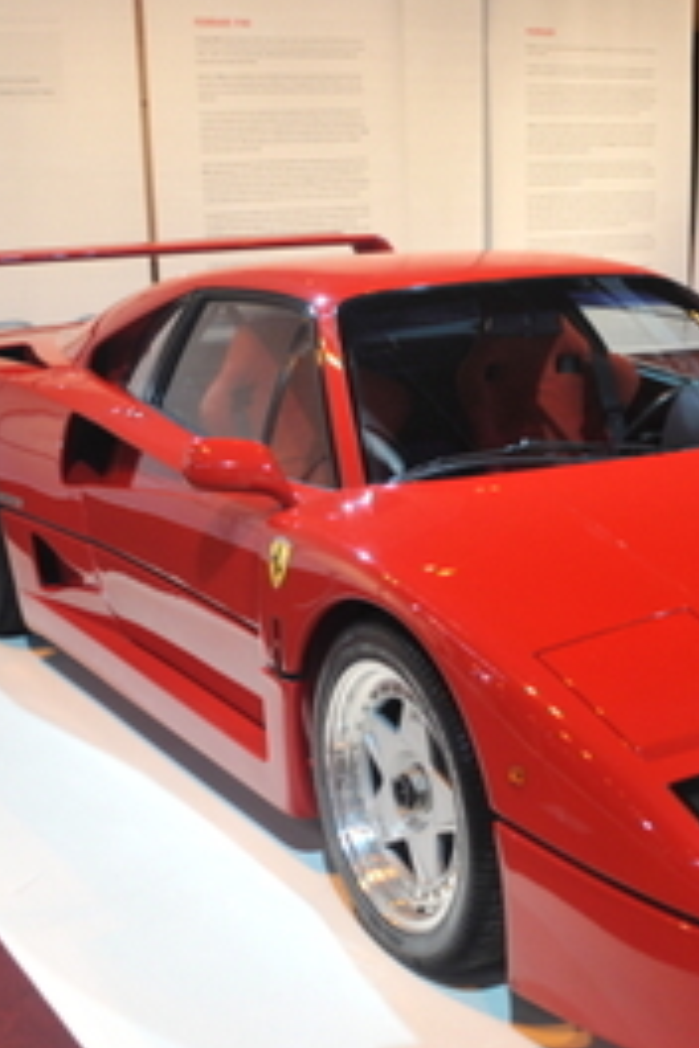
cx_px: 624
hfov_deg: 28.2
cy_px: 578
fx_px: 1340
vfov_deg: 42.7
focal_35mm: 46
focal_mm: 18
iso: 400
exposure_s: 1/25
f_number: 3.5
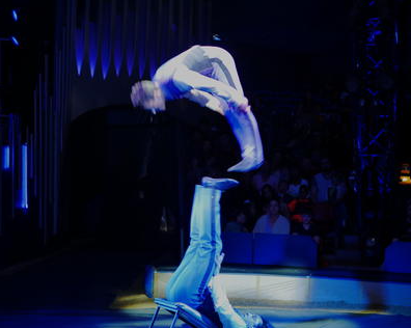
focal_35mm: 100
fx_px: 1215
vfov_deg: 15.4
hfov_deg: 19.2
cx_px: 229
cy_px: 174
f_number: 1.8
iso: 640
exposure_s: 1/100
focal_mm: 45
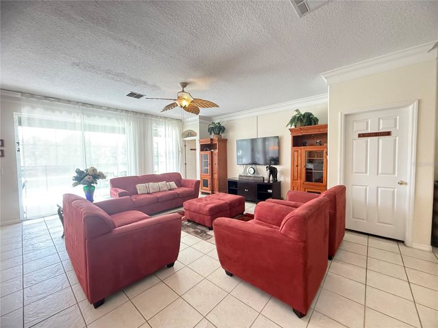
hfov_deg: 102.1
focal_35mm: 14
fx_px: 177
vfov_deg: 85.6
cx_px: 219
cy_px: 164
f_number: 2.2
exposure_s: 1/60
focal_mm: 2.22
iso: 640
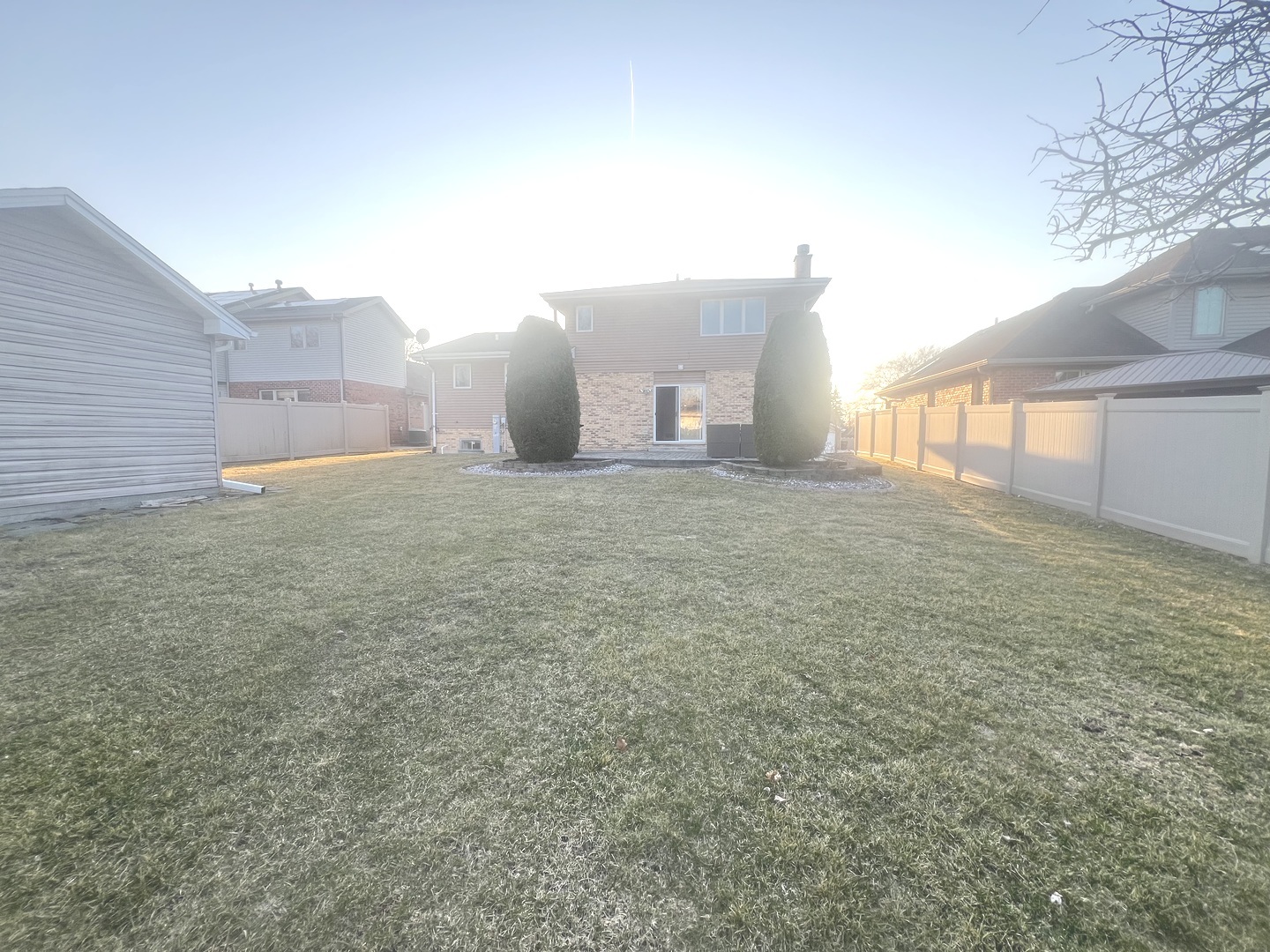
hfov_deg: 106.2
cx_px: 635
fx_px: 477
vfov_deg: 89.9
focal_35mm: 13
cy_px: 476
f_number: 1.8
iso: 32
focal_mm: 1.57
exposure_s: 1/223
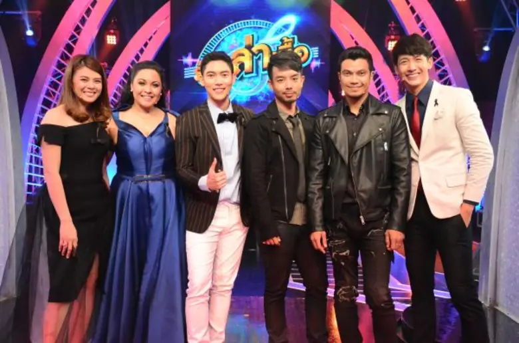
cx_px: 260
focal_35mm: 45
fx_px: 647
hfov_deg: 43.7
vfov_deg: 29.7
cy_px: 172
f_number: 4
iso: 6400
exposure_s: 1/400
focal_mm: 30
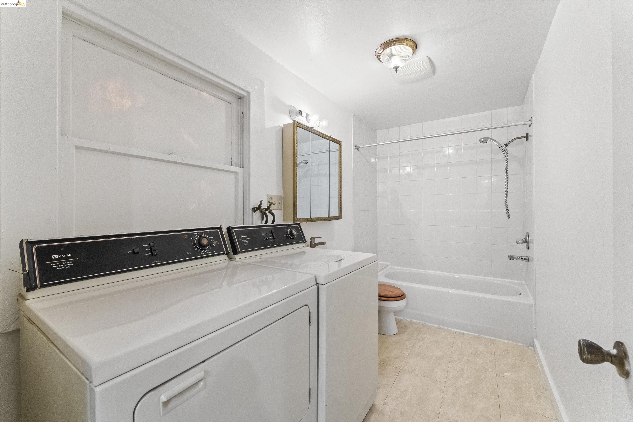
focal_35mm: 14
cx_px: 316
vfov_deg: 81.2
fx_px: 246
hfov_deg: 104.3
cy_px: 211
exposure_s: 1/1.67
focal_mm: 14
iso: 4000
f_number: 9
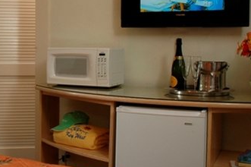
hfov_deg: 32.2
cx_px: 23
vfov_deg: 22.8
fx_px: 411
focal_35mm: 59
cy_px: 53
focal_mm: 18
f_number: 16
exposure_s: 1/5
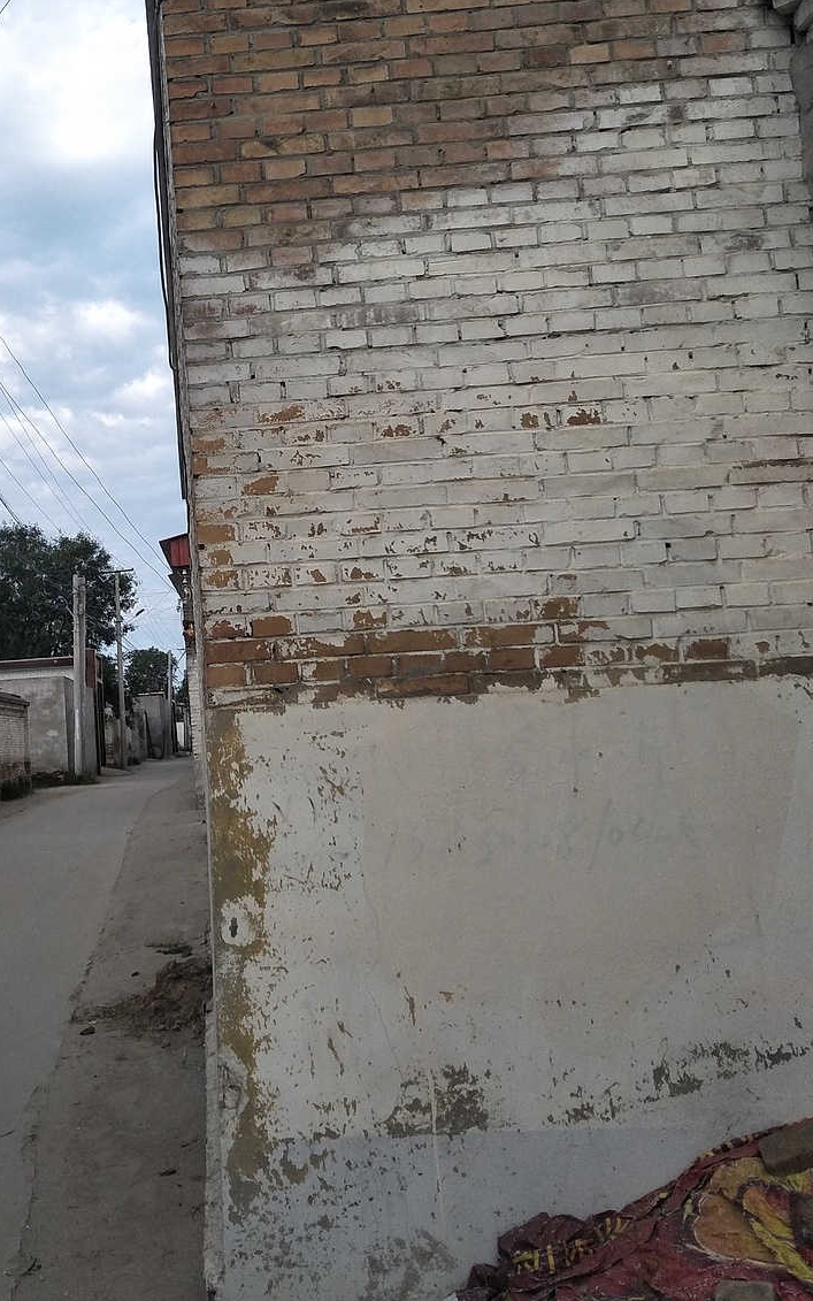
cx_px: 115
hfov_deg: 37.4
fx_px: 1134
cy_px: 501
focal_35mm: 32
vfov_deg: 59.0
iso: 32
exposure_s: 1/524
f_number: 2.2
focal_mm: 3.46
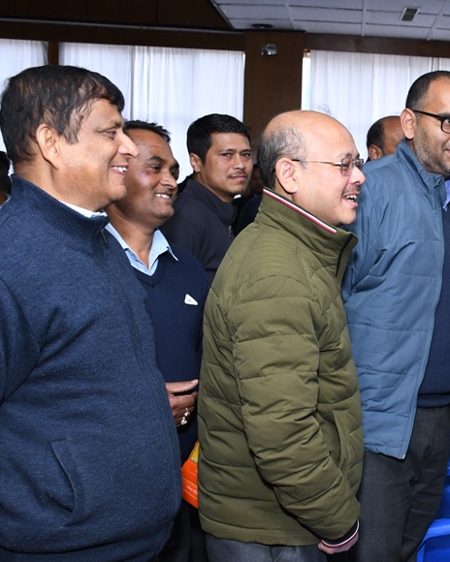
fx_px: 899
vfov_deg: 34.7
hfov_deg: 26.2
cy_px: 297
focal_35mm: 54
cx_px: 482
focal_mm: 20
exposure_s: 1/125
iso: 800
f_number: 5.6
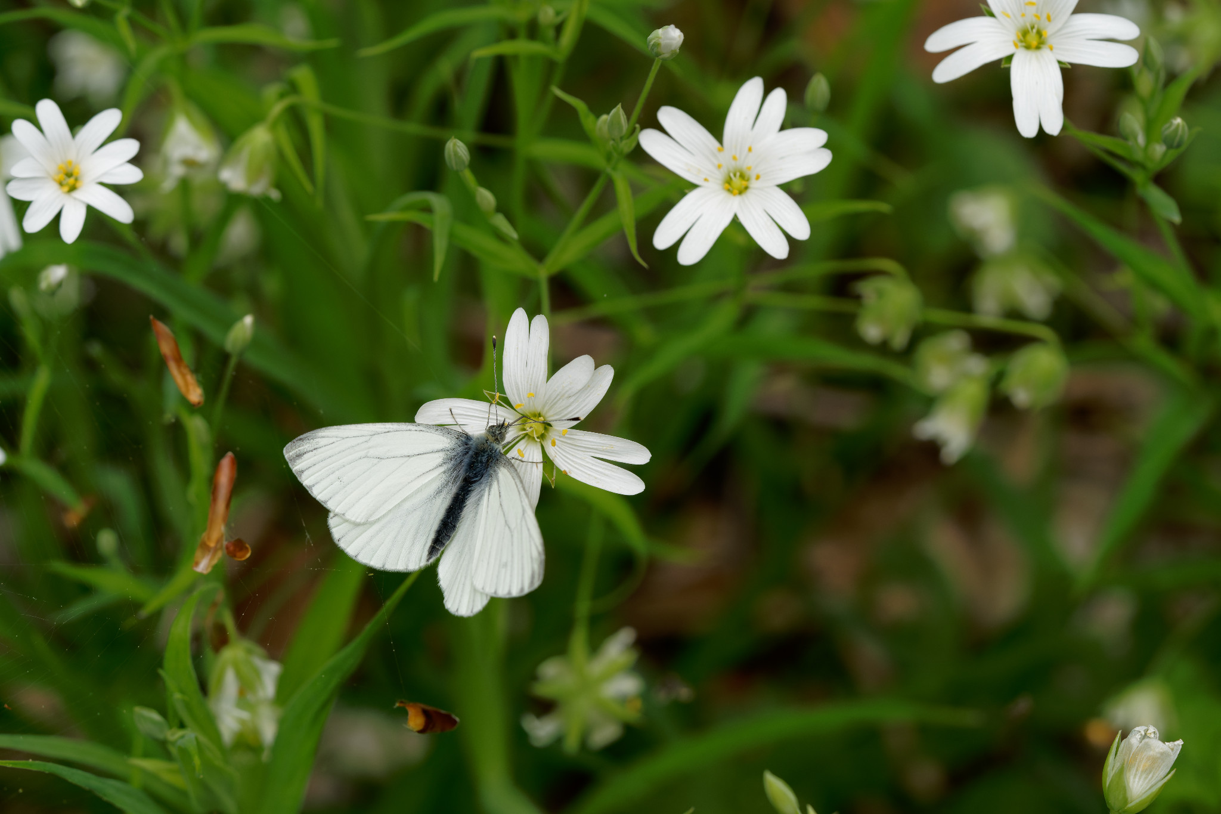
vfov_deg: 15.2
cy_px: 407
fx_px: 3052
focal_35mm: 90
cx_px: 610
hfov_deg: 22.6
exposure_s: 1/800
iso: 800
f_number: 8
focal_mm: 90
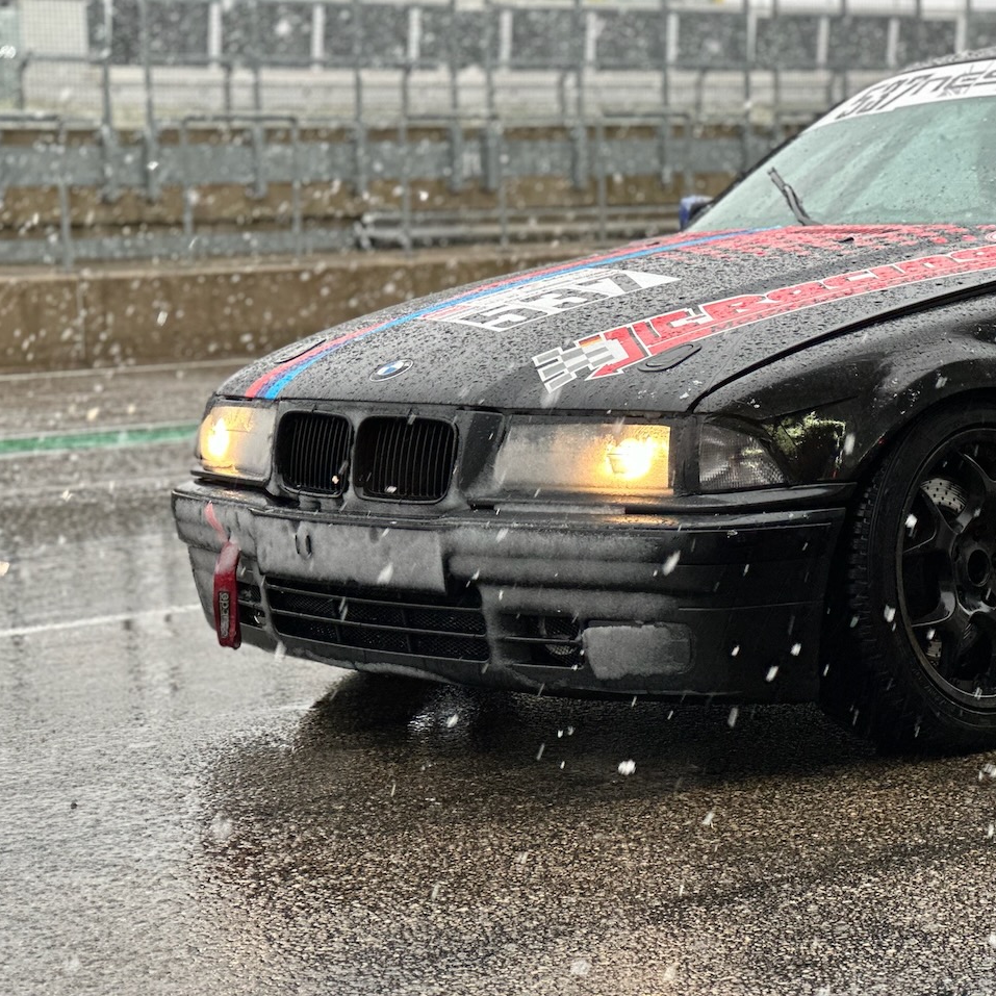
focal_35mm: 91
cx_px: 512
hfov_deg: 19.1
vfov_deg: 19.1
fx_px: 2962
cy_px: 497
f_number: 2.8
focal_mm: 9
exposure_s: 1/91
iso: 250
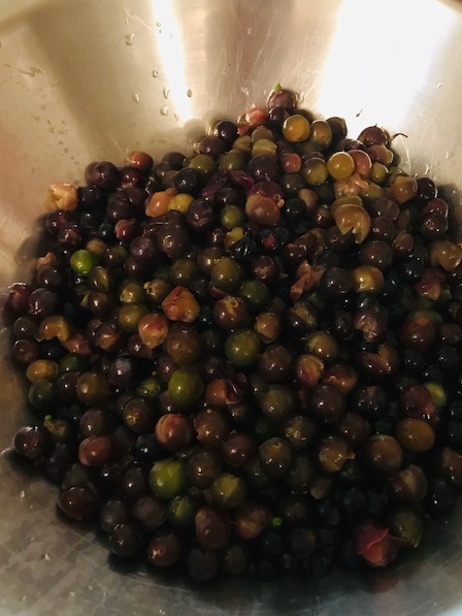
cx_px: 245
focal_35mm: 30
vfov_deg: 60.0
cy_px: 303
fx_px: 534
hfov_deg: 46.8
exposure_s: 1/4
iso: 100
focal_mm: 3.99
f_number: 1.8
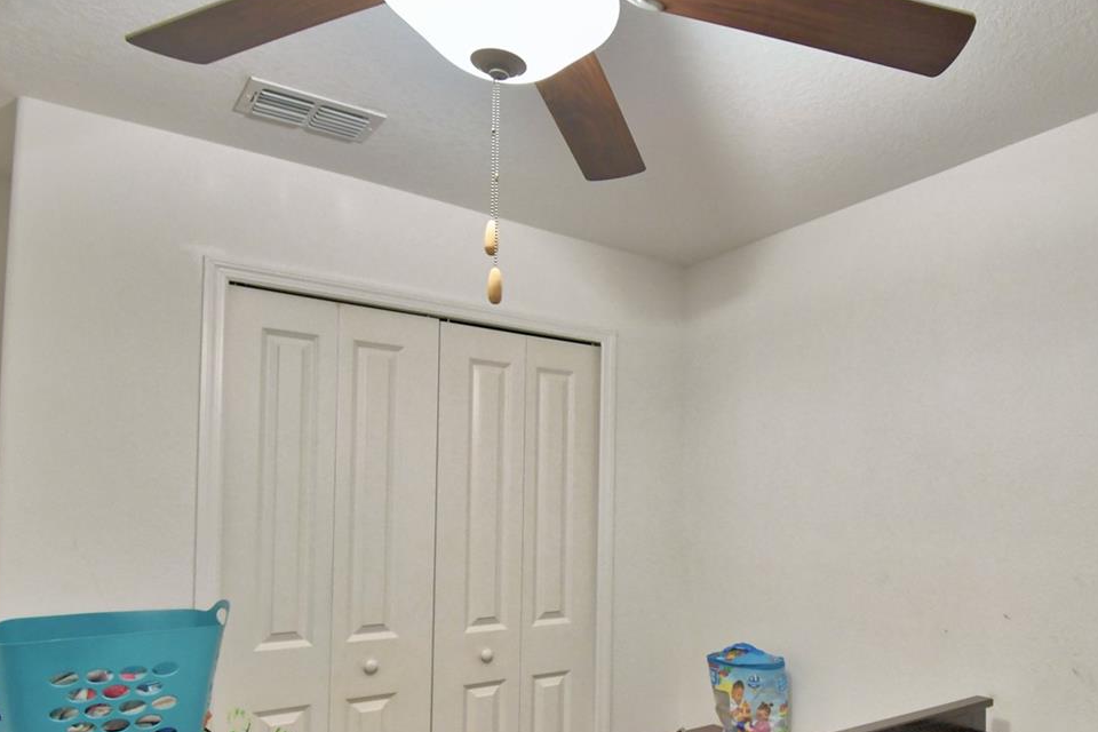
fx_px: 762
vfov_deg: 50.3
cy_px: 490
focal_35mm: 25
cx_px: 774
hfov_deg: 68.4
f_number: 4.5
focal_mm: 10
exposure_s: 1/30
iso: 640
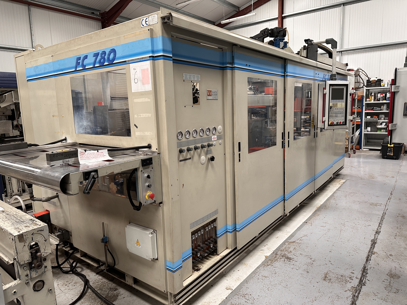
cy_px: 152
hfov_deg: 71.6
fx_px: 282
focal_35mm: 24
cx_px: 204
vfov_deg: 56.8
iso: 160
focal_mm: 6.86
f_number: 1.78
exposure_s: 1/121
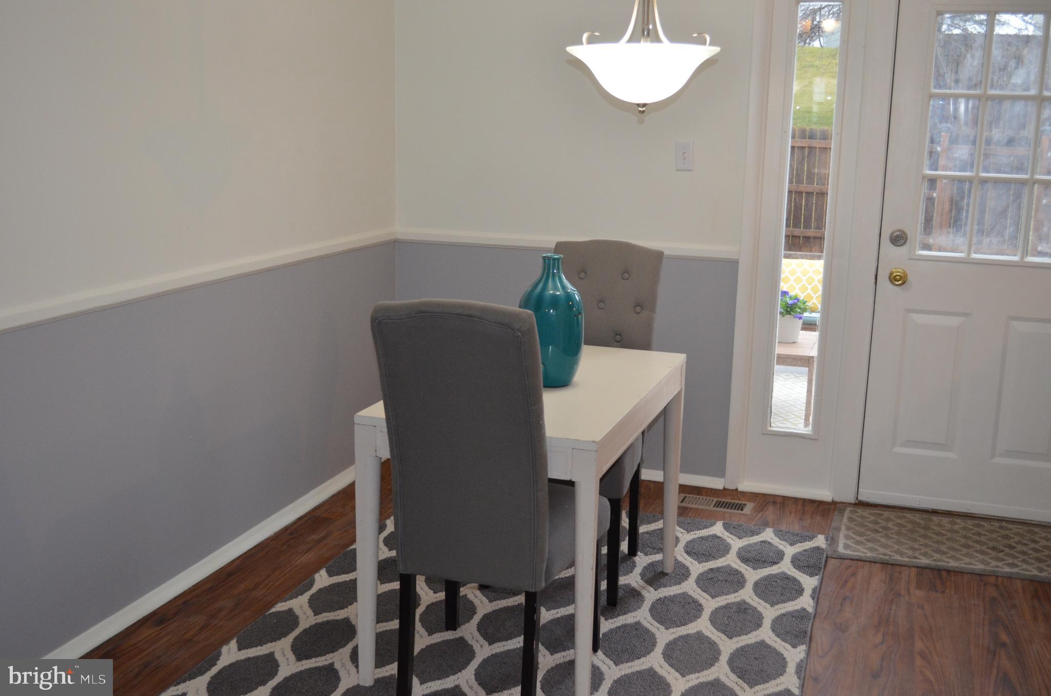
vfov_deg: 34.1
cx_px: 526
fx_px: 1136
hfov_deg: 49.6
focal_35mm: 39
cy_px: 348
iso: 1000
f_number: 4.2
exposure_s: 1/60
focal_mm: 26
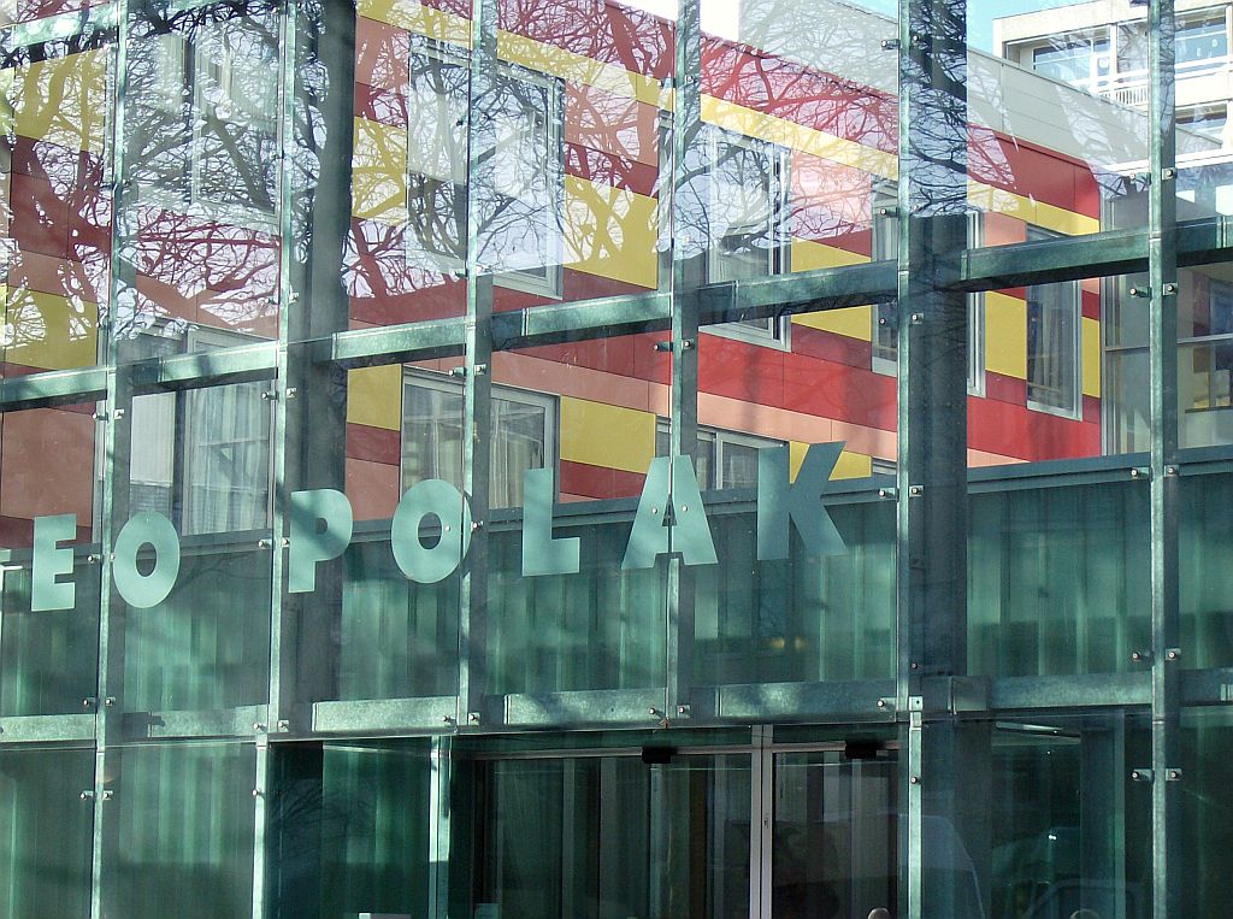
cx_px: 616
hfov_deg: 19.7
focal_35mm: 100
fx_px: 3554
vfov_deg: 14.7
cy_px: 460
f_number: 4.6
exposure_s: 1/158
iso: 100
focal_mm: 16.6
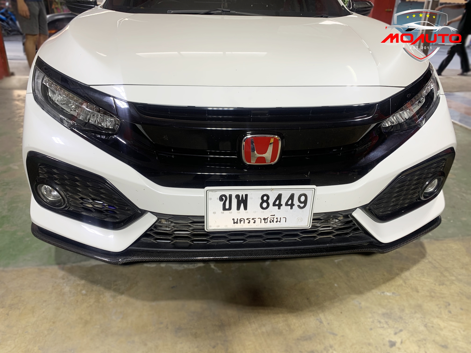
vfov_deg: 53.1
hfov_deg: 67.3
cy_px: 176
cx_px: 236
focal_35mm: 26
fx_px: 354
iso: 40
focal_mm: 4.25
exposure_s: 1/100
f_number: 1.8
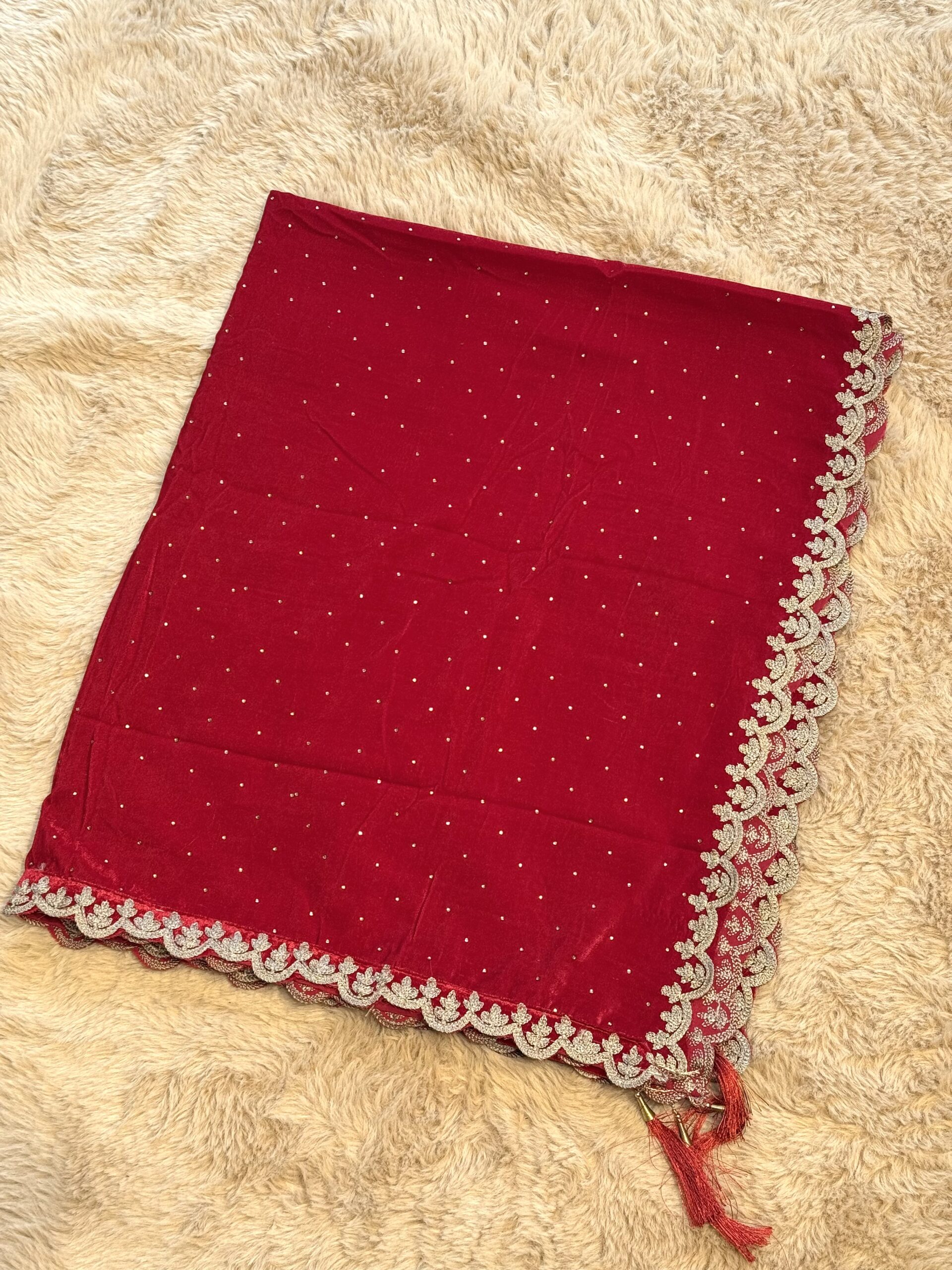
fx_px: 1760
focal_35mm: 48
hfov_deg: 30.3
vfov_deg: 39.7
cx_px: 476
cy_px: 635
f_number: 1.78
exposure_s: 1/134
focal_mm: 6.76
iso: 50
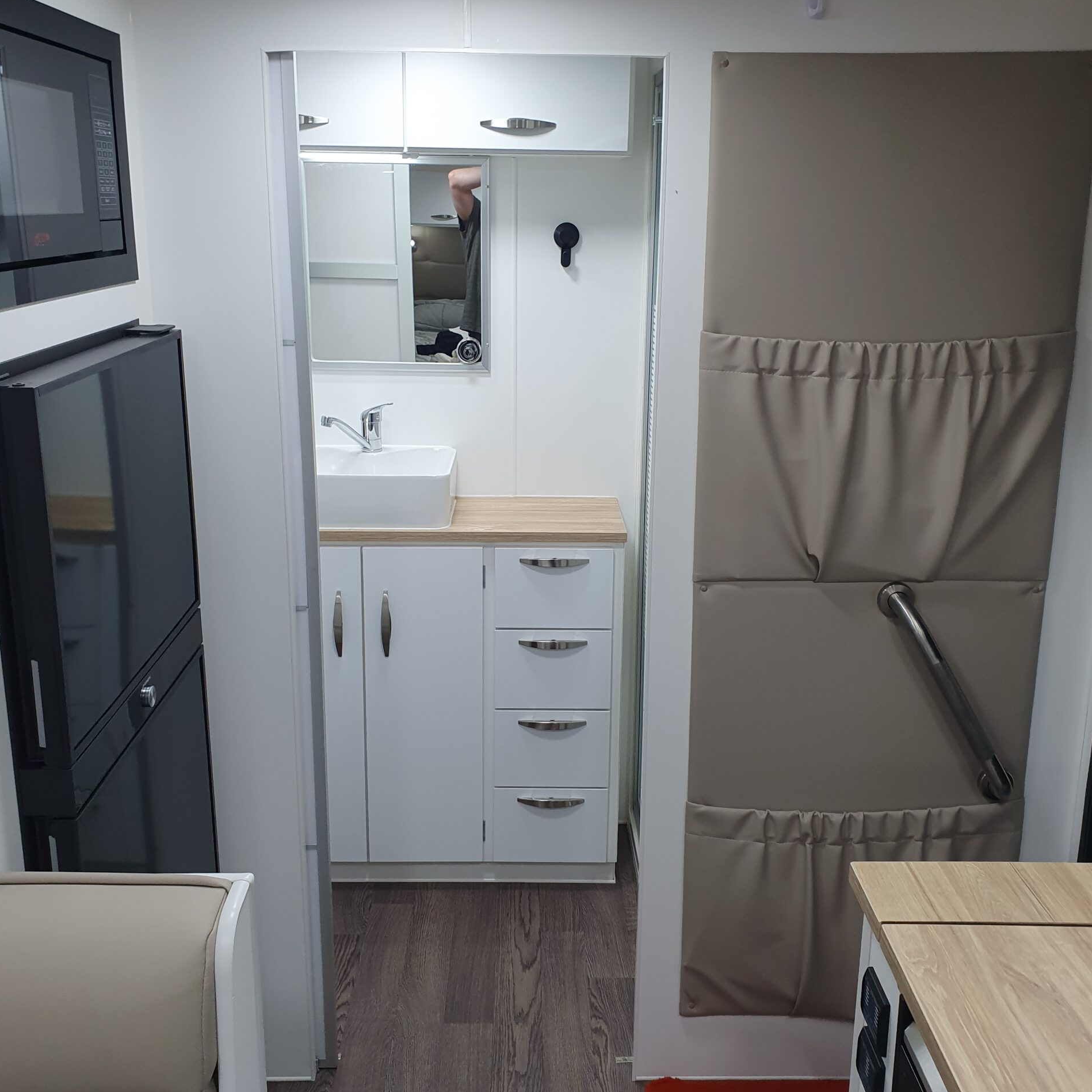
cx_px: 550
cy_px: 476
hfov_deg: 52.5
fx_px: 1106
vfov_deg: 52.4
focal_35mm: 31
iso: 100
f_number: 2.4
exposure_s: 1/120
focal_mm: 4.32
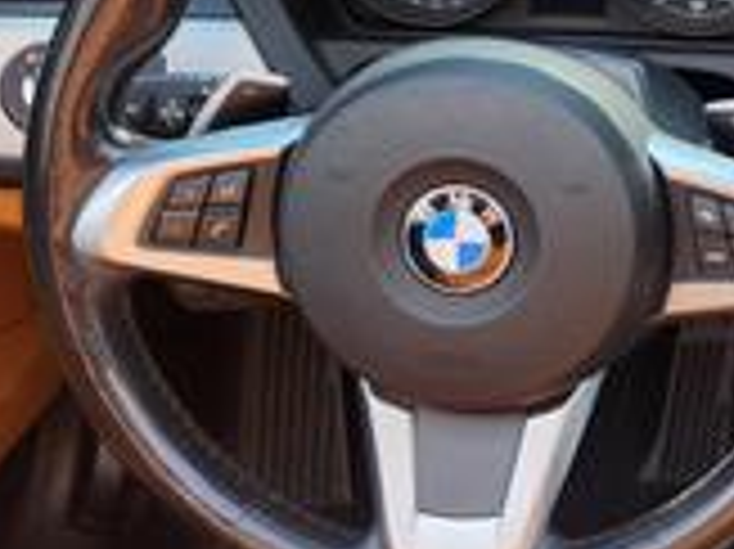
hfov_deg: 24.9
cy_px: 126
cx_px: 869
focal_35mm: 71
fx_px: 1504
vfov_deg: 20.5
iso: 20
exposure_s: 1/323
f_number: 1.8
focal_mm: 5.4
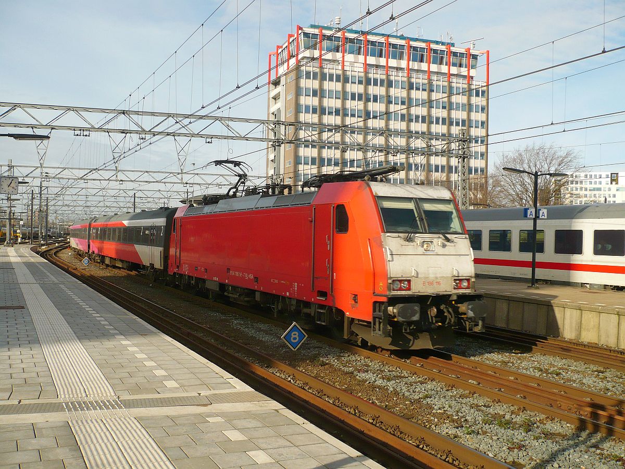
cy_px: 234
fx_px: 632
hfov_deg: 52.6
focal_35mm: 35
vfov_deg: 40.7
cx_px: 312
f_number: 8
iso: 100
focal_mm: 5.8
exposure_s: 1/200
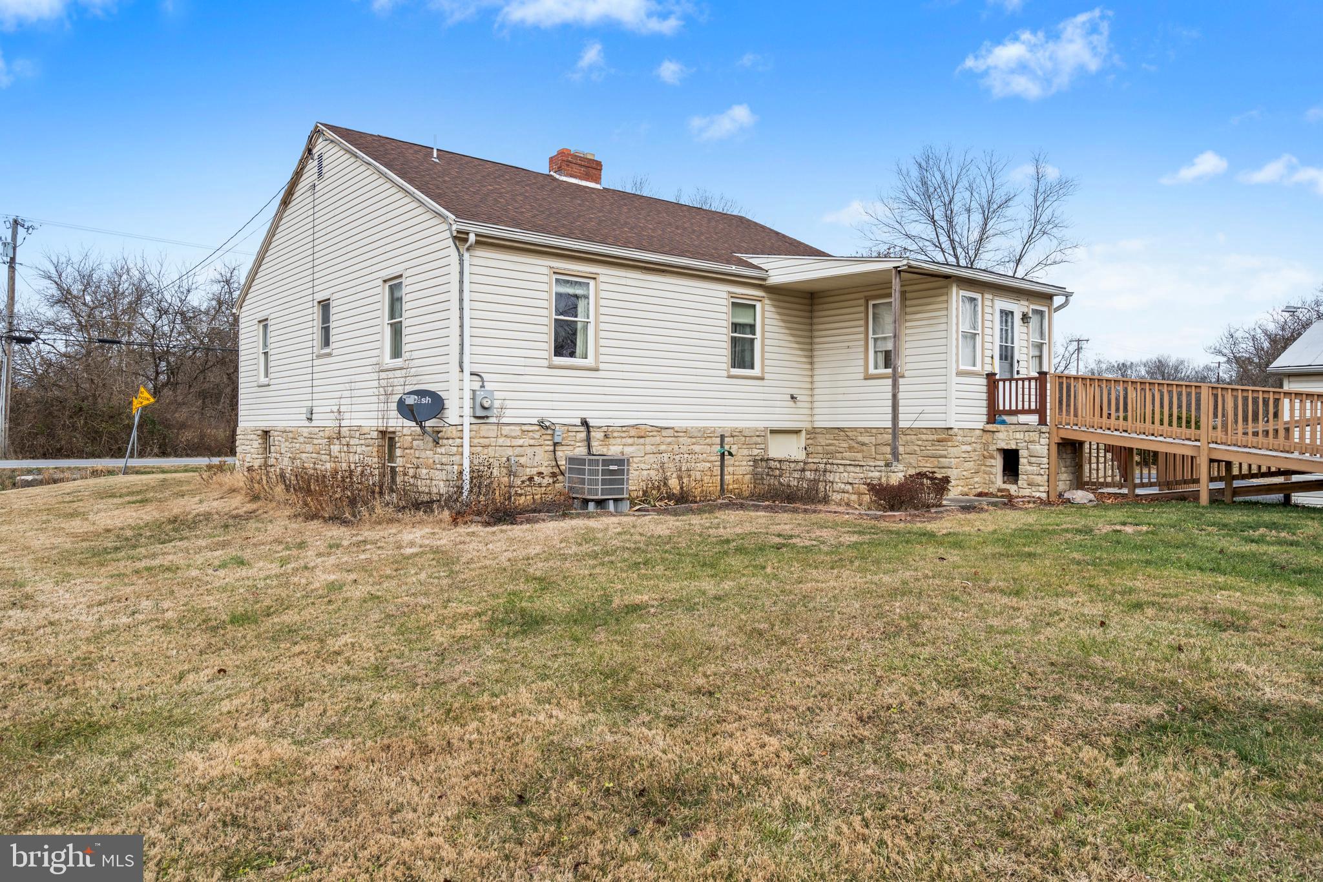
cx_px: 662
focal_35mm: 23
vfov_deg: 55.1
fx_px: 845
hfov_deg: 76.1
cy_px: 441
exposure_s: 1/200
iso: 320
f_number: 8
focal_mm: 23
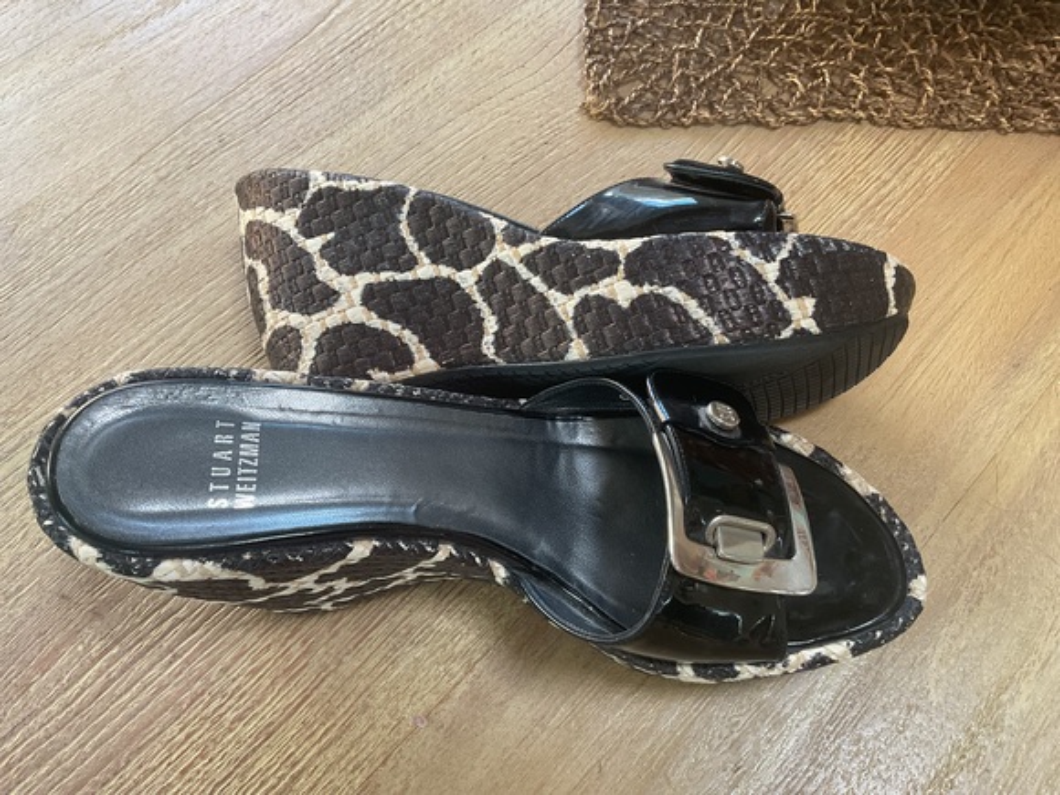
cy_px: 398
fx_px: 888
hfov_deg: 61.7
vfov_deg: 48.2
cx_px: 530
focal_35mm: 29
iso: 64
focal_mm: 3
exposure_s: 1/60
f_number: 1.8
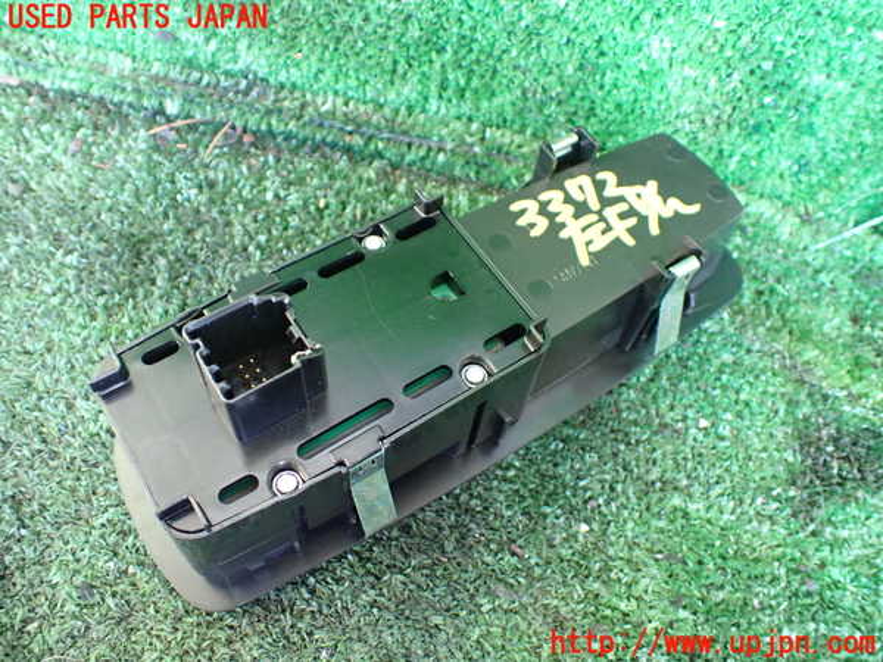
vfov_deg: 46.8
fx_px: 765
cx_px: 442
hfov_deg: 60.0
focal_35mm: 30
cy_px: 331
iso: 800
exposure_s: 1/50
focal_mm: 5.4
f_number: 2.3
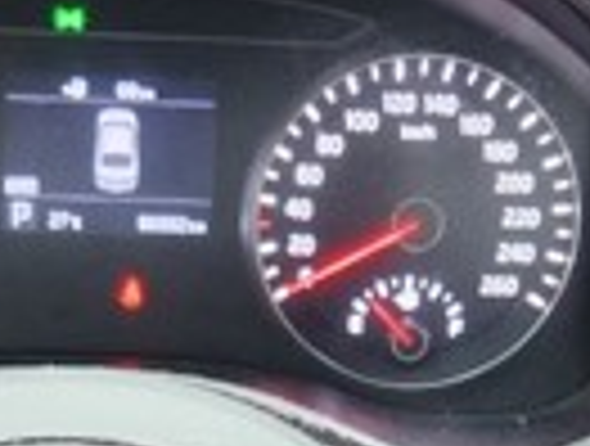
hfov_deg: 18.6
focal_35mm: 105
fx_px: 1795
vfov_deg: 13.7
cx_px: 194
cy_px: 545
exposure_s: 1/60
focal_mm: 5.4
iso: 800
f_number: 1.8
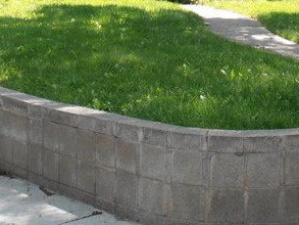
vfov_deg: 15.2
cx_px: 191
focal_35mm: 96
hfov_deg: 20.4
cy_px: 4
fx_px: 830
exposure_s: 1/160
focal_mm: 7.87
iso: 80
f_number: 4.2
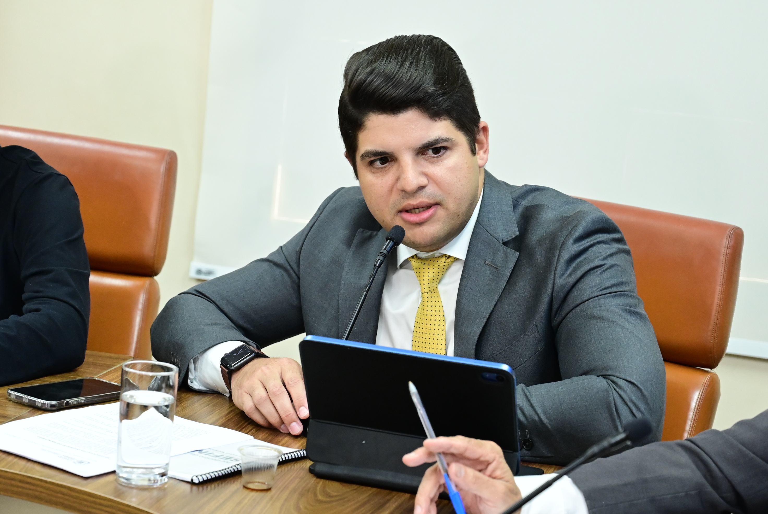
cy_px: 257
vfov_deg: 14.7
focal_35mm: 93
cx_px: 384
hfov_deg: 21.9
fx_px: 1986
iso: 3200
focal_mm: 62
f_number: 4.5
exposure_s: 1/125
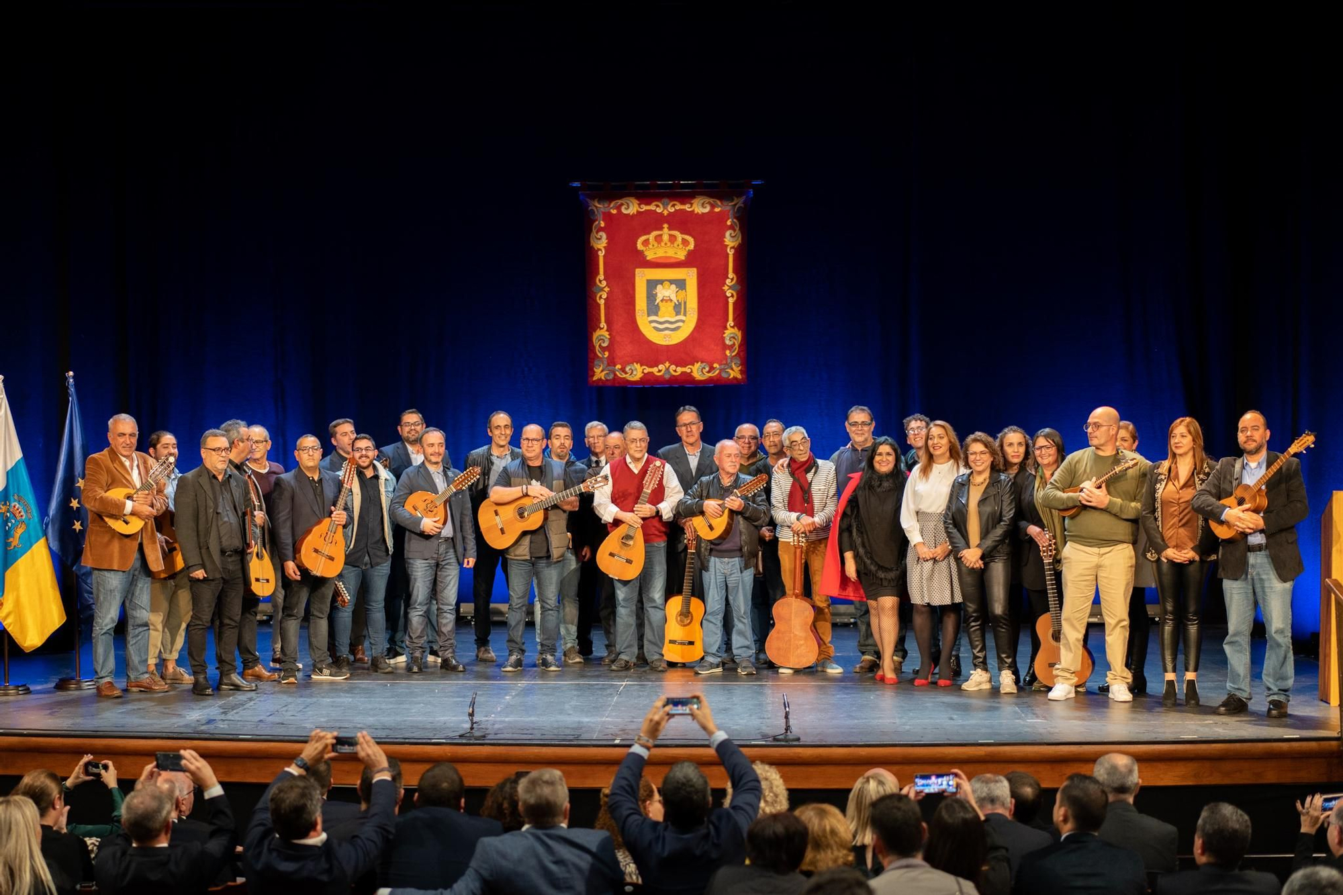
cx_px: 672
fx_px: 2051
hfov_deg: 36.2
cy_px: 448
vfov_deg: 24.6
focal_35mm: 55
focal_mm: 55
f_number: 2
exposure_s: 1/200
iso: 1000
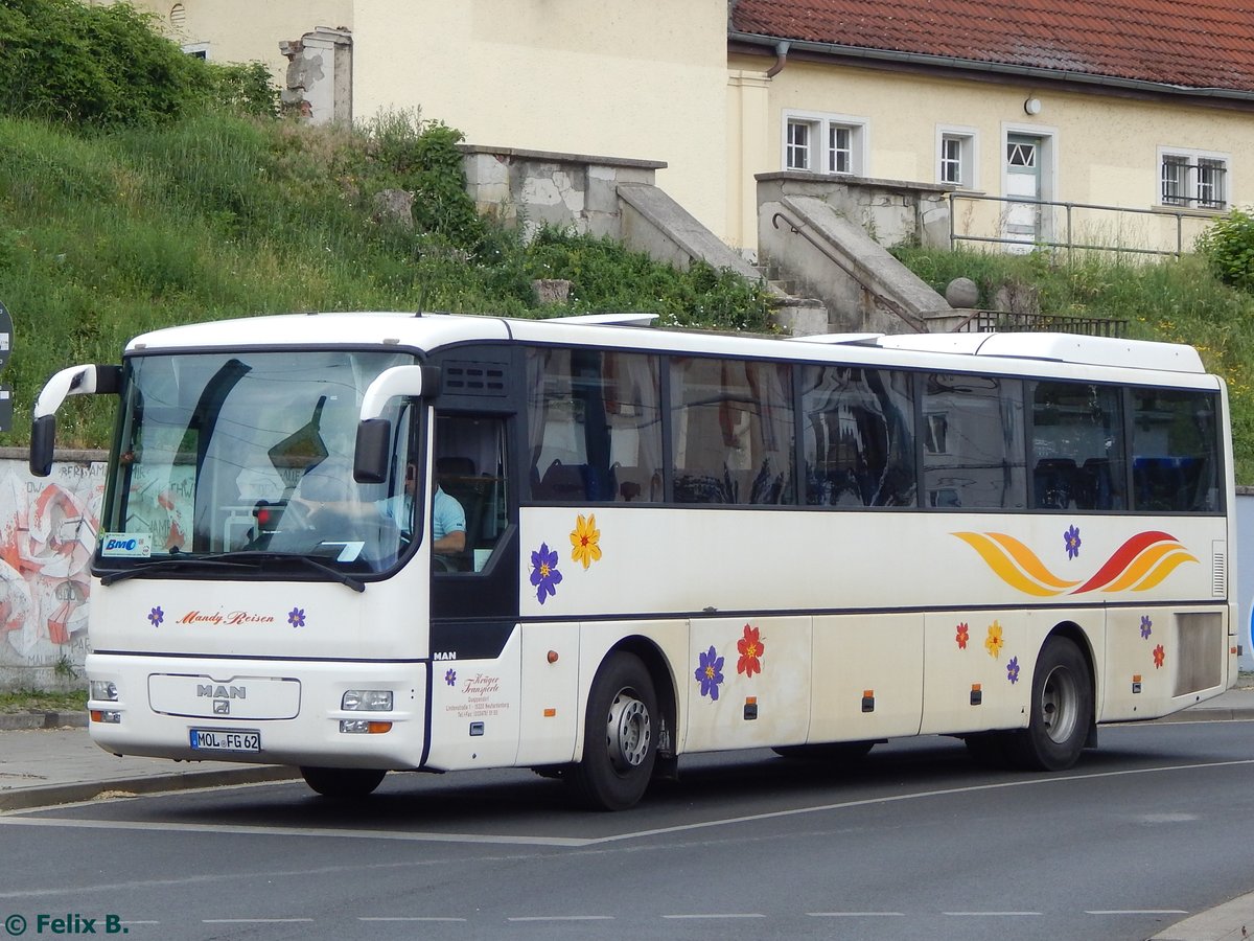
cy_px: 470
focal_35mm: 85
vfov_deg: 17.4
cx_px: 627
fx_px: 3079
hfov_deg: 23.0
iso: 125
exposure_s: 1/400
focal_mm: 15.3
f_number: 4.3
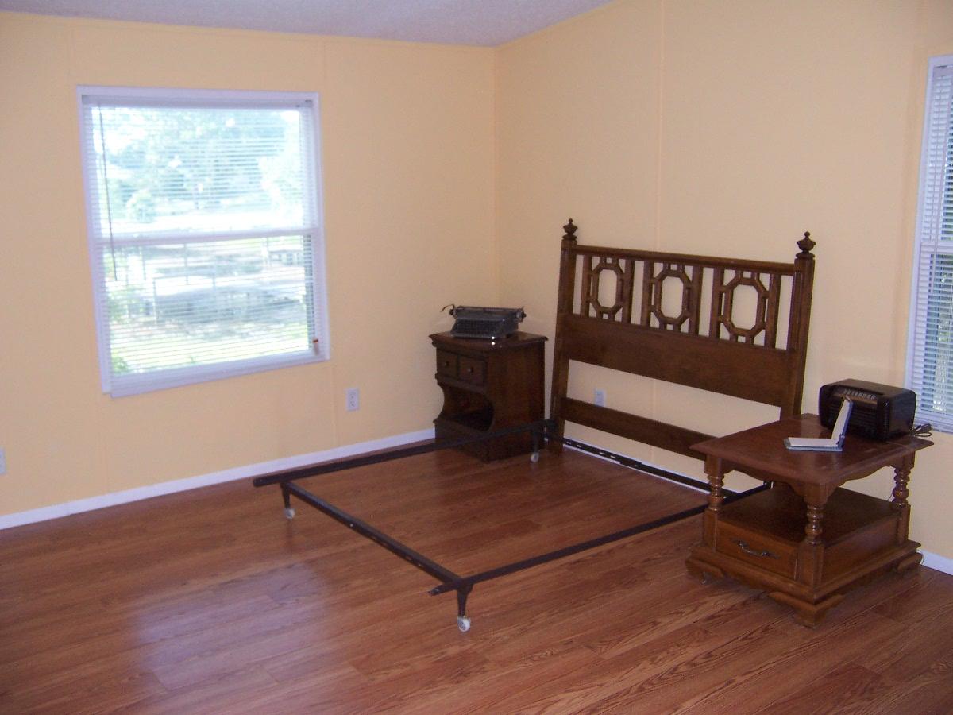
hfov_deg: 55.4
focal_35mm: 33
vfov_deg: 42.9
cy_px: 358
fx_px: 909
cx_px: 476
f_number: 2.8
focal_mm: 5.5
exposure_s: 1/60
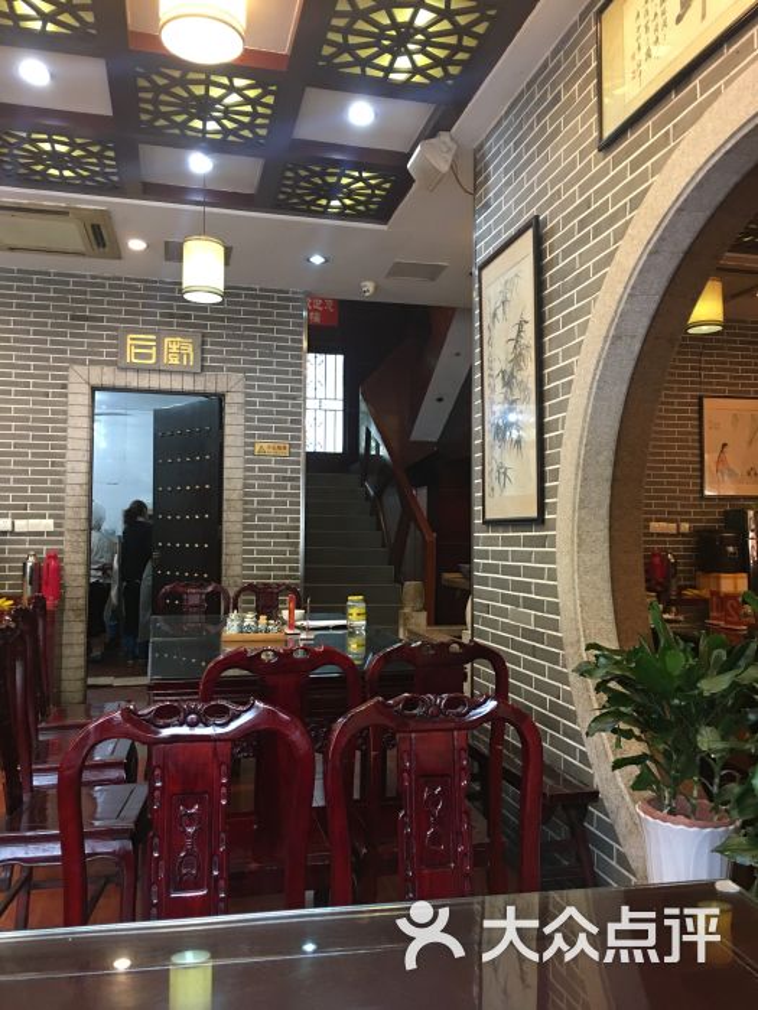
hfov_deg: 48.2
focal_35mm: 29
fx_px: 847
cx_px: 379
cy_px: 505
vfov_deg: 61.7
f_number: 2.2
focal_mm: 4.15
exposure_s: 1/17
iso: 100
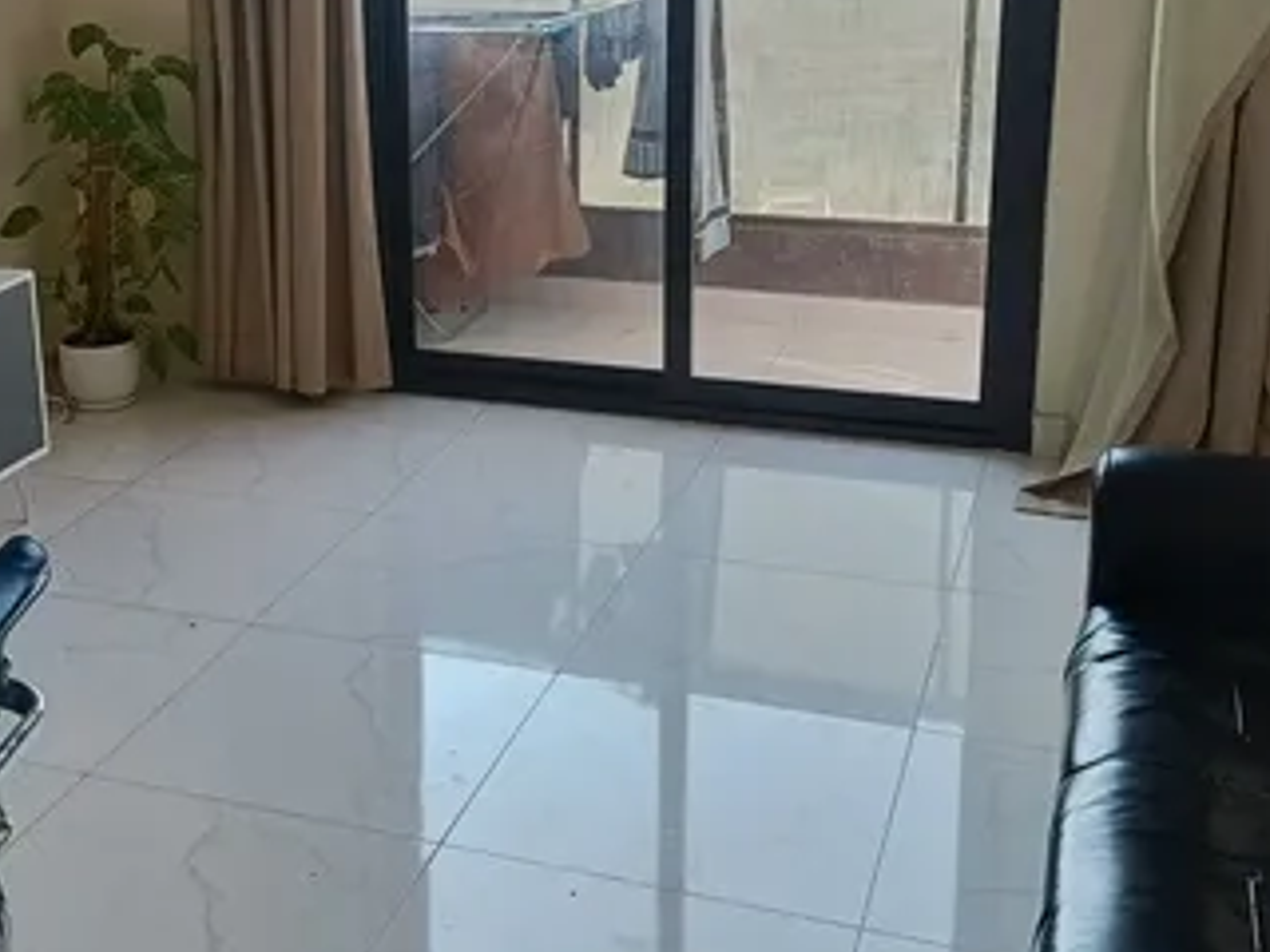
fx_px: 1834
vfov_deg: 28.8
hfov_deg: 37.4
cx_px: 345
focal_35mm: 50
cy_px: 282
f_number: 1.7
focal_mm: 4.7
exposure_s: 1/50
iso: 200
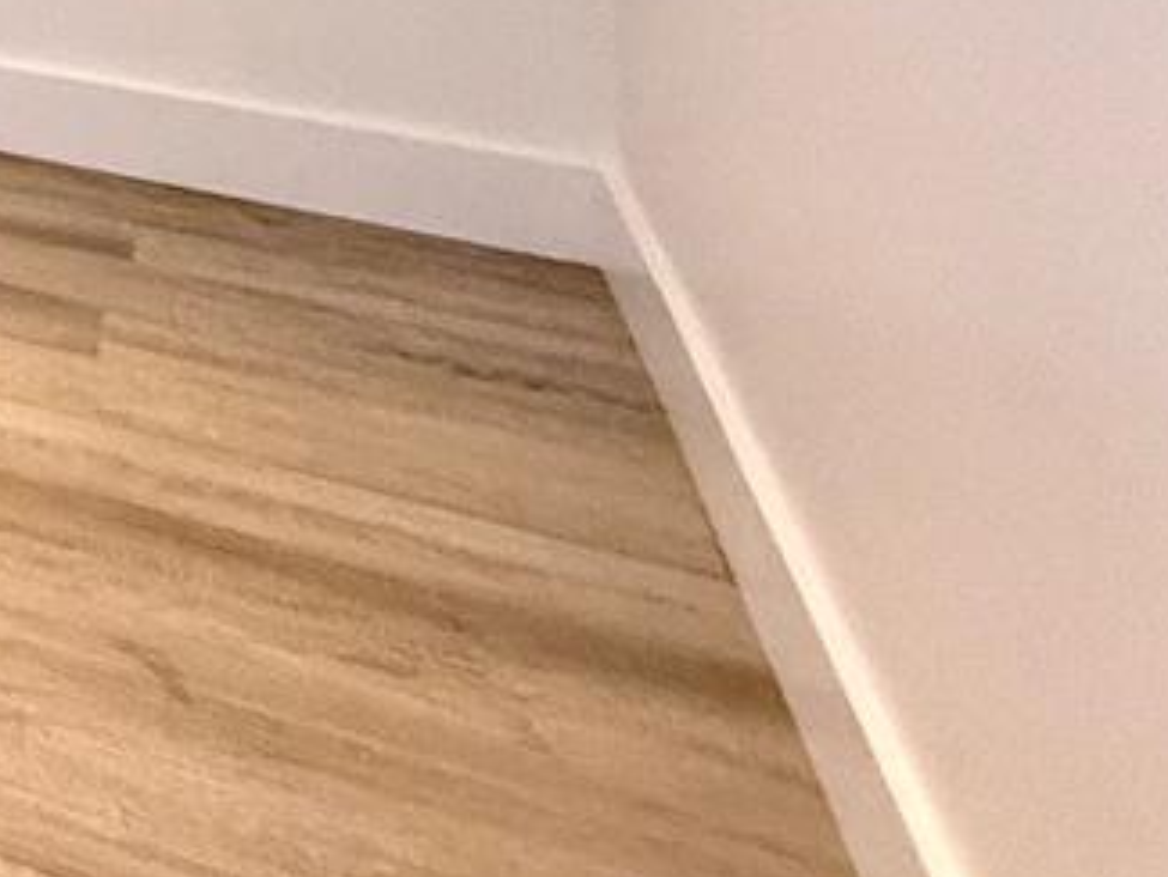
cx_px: -1197
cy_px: -697
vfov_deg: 18.5
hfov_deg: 18.7
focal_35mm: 62
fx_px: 2093
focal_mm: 2.22
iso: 250
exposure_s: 1/120
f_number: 2.2
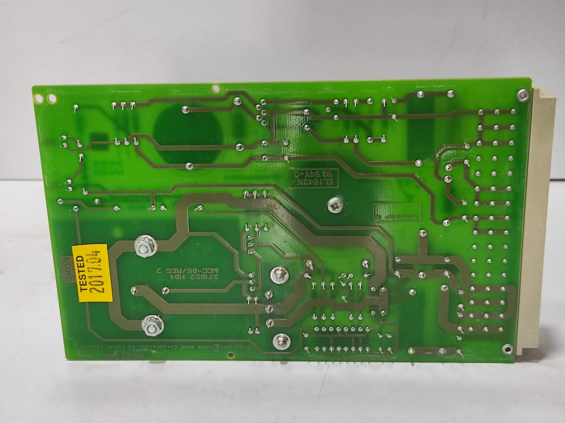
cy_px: 212
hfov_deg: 69.4
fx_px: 408
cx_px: 282
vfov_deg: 54.8
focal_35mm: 25
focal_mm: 5.43
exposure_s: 1/33
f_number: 1.89
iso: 276
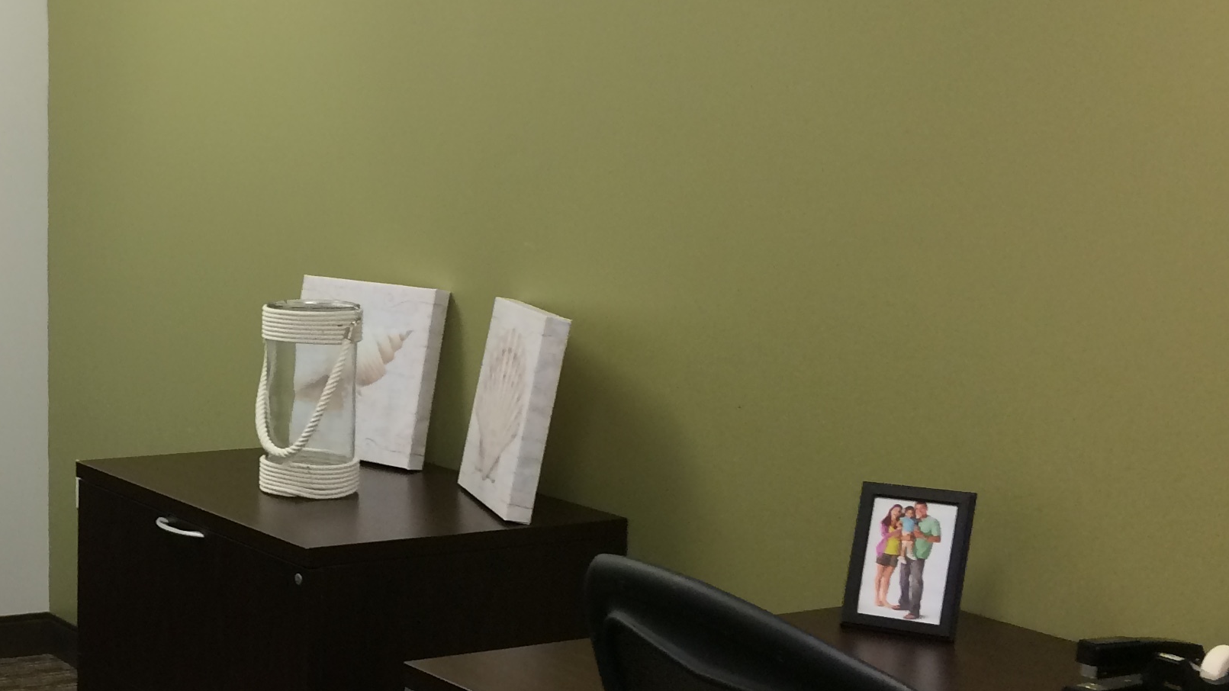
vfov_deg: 18.8
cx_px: 71
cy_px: 407
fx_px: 2086
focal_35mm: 64
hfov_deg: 31.0
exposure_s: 1/30
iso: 64
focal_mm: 4.15
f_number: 2.2
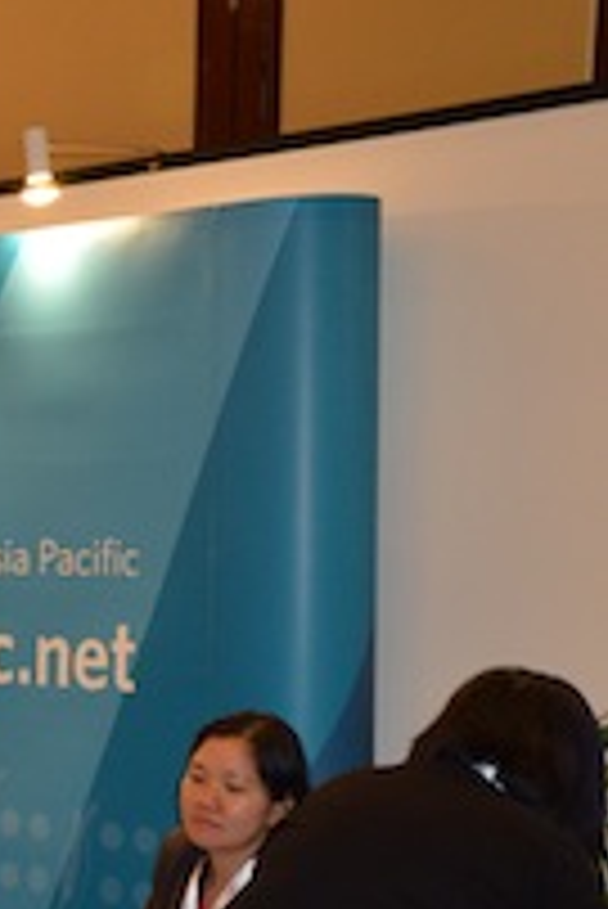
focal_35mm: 89
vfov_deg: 22.6
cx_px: -513
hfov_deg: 13.6
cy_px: 693
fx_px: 2251
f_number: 3.8
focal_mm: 24
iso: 1000
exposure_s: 1/60
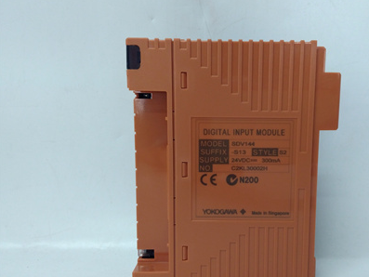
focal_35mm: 34
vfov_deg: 41.7
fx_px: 363
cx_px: 229
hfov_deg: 53.4
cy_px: 161
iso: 182
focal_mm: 3.79
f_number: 2
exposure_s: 1/33
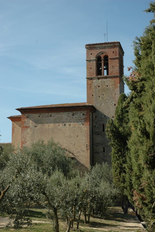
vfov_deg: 33.4
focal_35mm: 60
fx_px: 387
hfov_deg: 22.6
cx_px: 78
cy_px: 116
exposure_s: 1/500
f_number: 7.1
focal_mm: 40
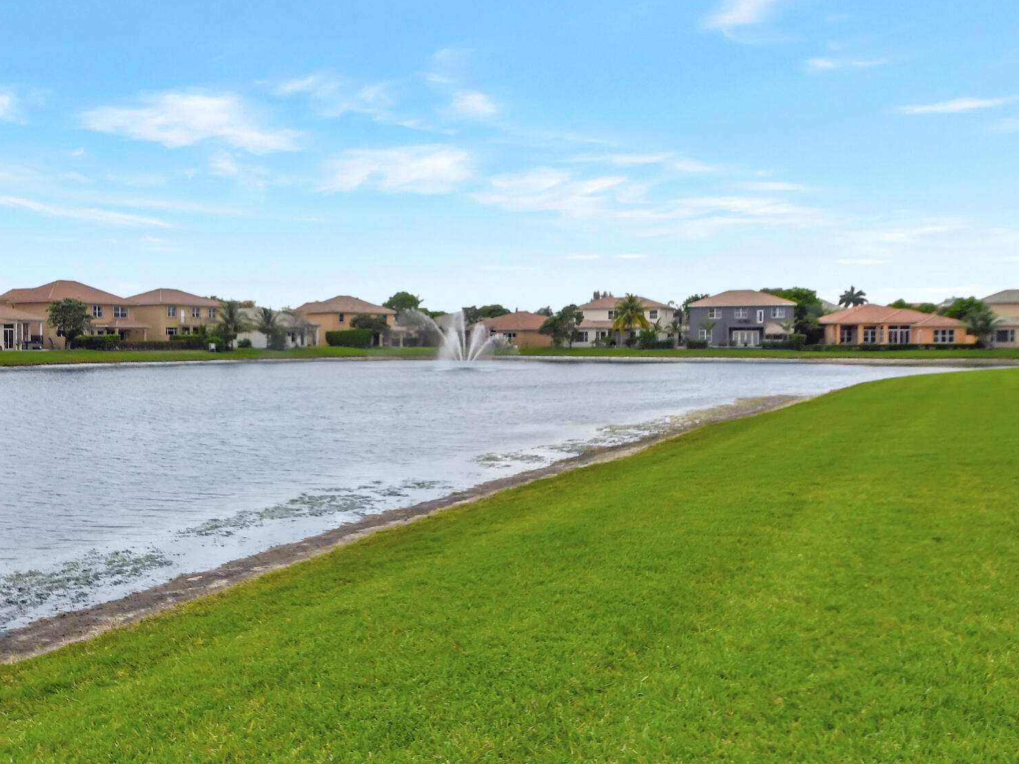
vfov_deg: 47.8
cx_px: 355
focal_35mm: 29
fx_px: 854
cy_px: 291
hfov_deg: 60.5
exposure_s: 1/2000
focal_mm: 10
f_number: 8
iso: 400
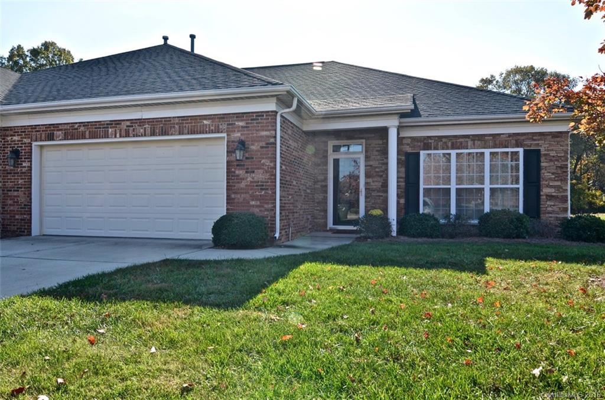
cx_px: 302
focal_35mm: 22
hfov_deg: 77.5
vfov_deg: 55.9
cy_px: 200
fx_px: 377
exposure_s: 1/160
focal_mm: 15
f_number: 8
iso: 100
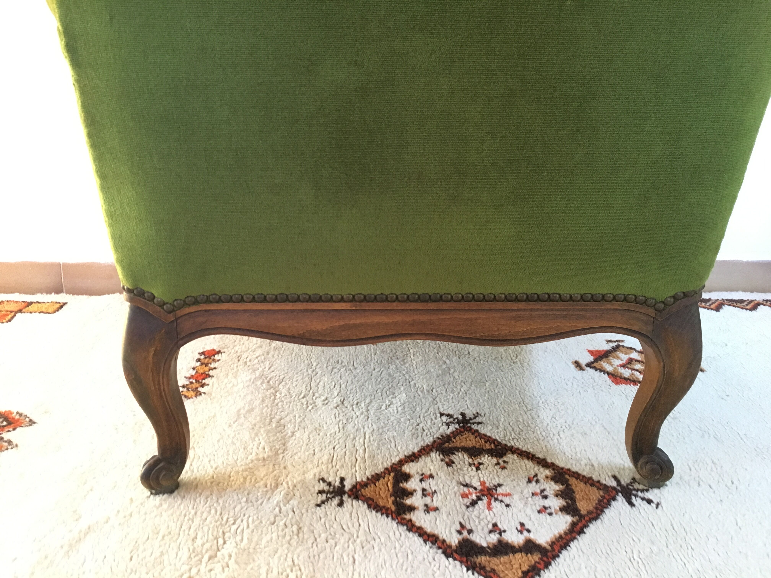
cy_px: 289
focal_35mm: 29
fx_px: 646
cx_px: 386
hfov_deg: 61.7
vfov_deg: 48.2
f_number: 2.2
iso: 200
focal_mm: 4.15
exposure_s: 1/25
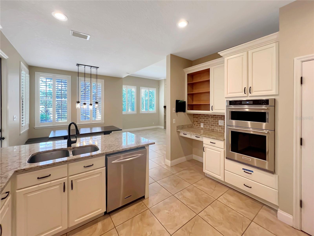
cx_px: 157
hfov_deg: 106.2
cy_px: 118
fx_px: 118
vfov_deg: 89.9
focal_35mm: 13
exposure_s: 1/120
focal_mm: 1.57
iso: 200
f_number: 1.8
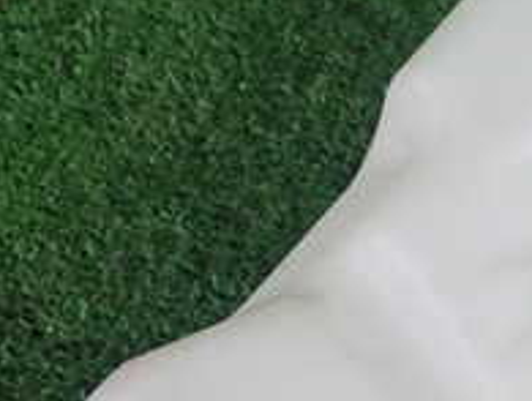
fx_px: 2032
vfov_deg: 11.2
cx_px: 597
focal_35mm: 132
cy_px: 385
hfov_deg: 14.5
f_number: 2.9
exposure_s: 1/160
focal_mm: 7.86
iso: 640
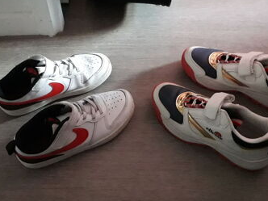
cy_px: 89
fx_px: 302
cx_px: 124
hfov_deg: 47.8
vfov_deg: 36.8
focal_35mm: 39
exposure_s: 1/17
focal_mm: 3.6
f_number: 1.9
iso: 800
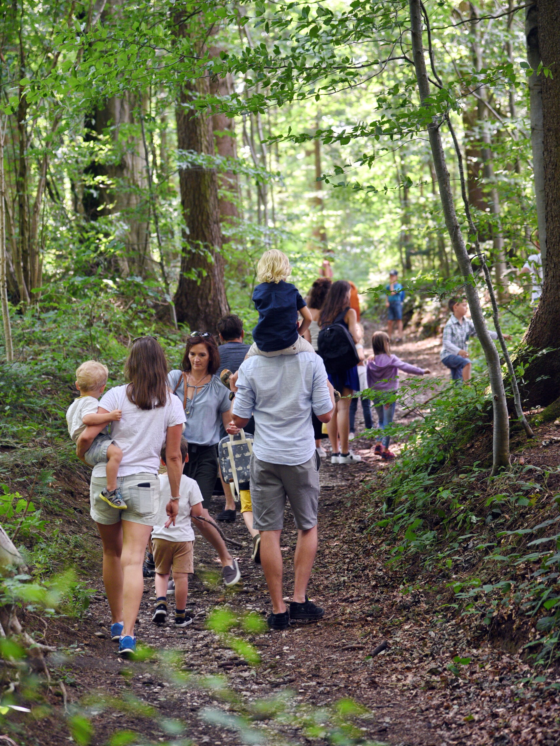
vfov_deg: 15.2
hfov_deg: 11.4
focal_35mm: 130
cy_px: 335
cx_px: 280
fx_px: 2804
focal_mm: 120
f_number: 4
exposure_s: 1/125
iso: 1100
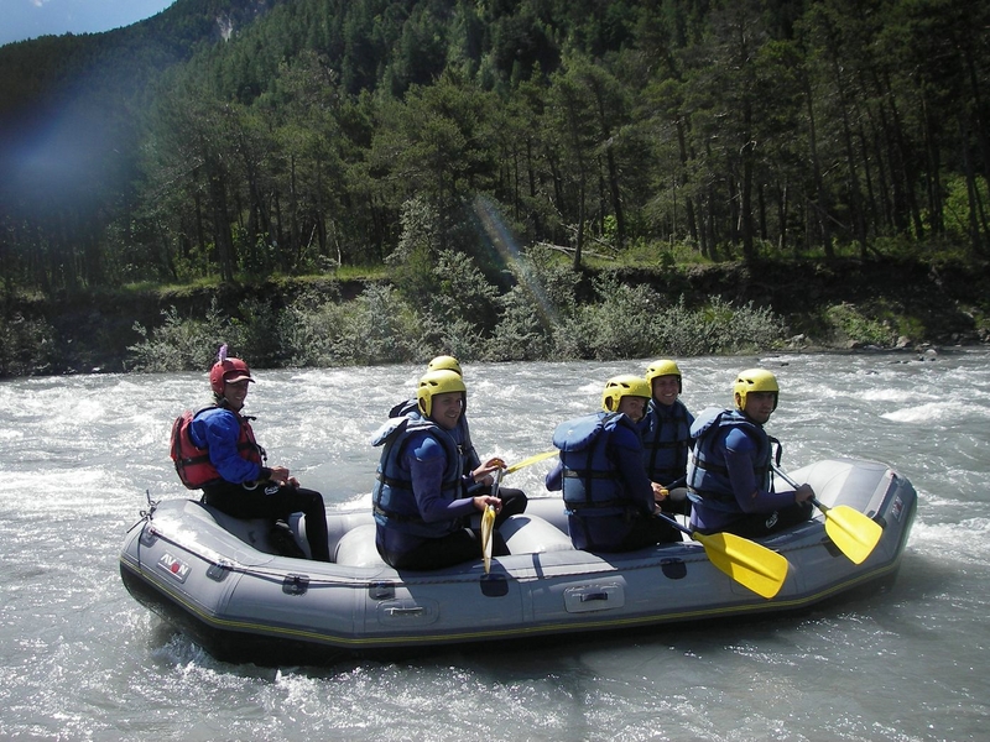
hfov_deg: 49.0
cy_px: 371
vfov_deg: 37.7
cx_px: 495
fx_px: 1087
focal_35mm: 38
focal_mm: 6.3
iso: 50
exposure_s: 1/500
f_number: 3.3
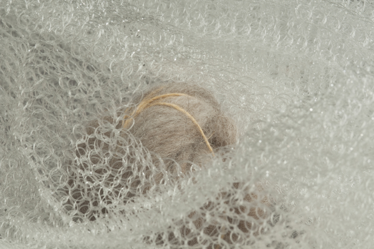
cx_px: 187
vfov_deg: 8.7
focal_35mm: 158
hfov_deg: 13.1
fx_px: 1635
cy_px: 124
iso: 100
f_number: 20
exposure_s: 1/200
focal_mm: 105
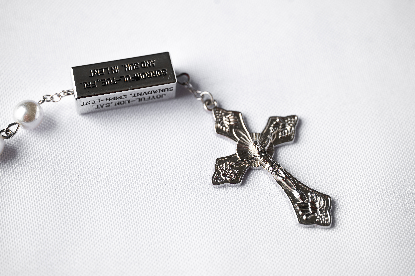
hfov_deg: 19.5
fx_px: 1210
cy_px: 138
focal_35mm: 105
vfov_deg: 13.0
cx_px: 208
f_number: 4
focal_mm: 105
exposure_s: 1/125
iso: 50
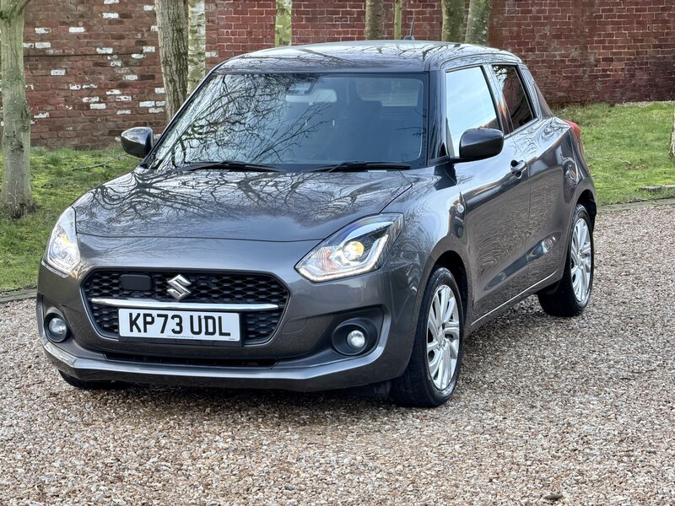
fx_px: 1950
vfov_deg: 14.8
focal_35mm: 100
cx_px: 338
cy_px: 253
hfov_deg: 19.6
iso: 250
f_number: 2.8
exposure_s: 1/121
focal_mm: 16.89
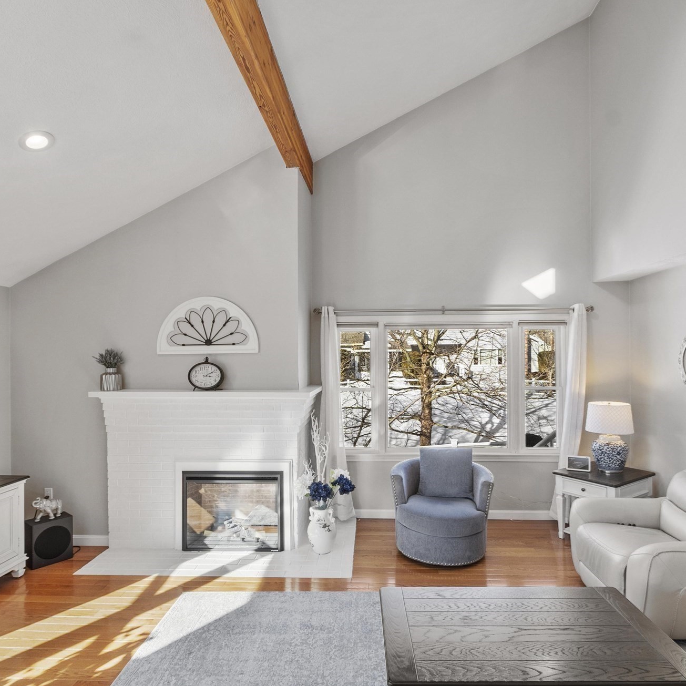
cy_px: 357
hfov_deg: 74.8
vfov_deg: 74.8
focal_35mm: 20
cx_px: 362
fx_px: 448
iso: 320
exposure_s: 1/8
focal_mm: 10
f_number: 8
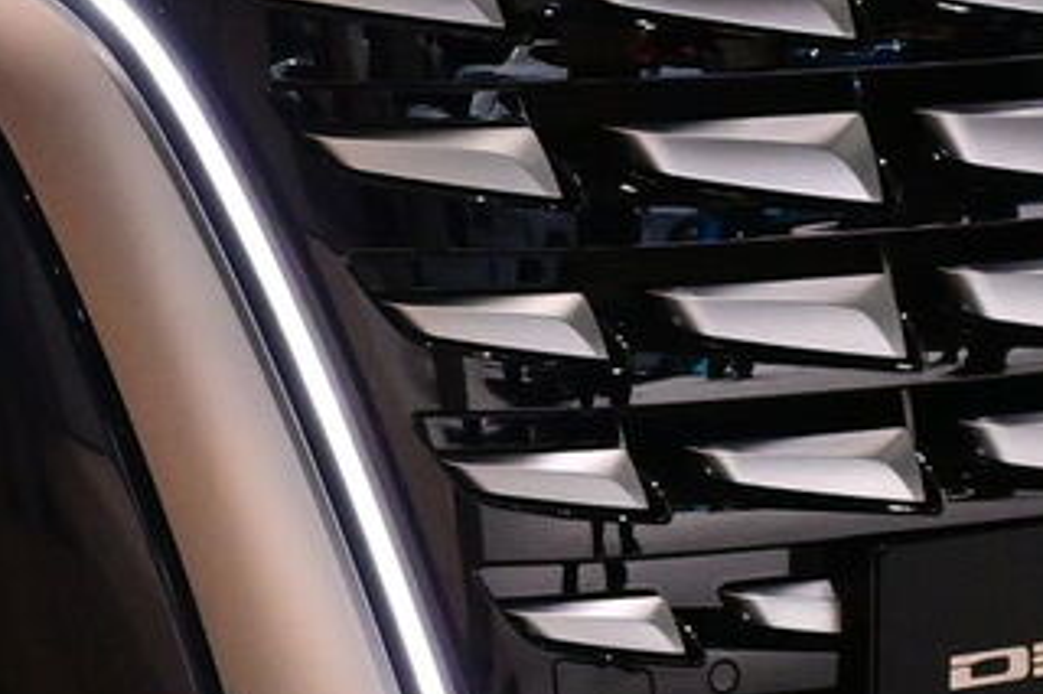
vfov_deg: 6.3
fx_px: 6255
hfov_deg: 9.3
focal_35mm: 216
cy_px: -13
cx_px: -476
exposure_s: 1/250
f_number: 6.3
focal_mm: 24
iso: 800
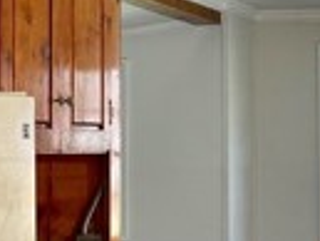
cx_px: 305
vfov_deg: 12.0
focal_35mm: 124
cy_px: 117
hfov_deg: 15.6
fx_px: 1147
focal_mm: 5.1
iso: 80
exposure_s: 1/121
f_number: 1.6
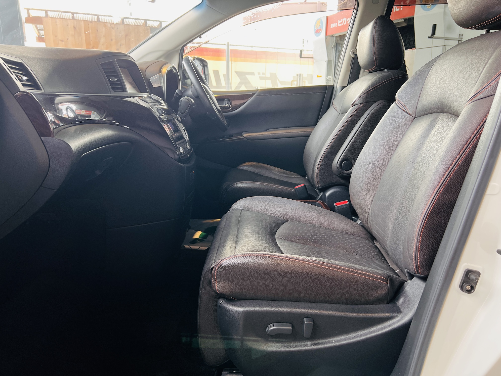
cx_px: 250
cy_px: 188
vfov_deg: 53.1
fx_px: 376
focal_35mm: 26
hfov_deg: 67.3
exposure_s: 1/121
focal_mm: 5.7
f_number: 1.5
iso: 100
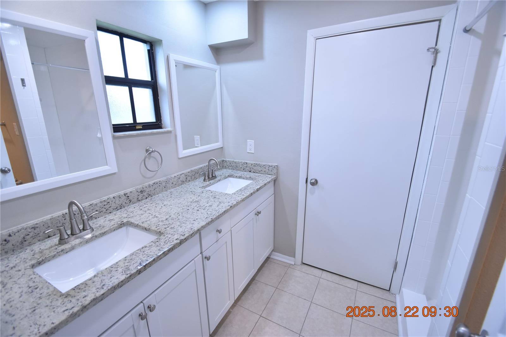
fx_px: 211
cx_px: 253
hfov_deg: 100.4
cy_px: 168
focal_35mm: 15
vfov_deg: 77.3
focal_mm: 10
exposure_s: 1/90
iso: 800
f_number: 3.5
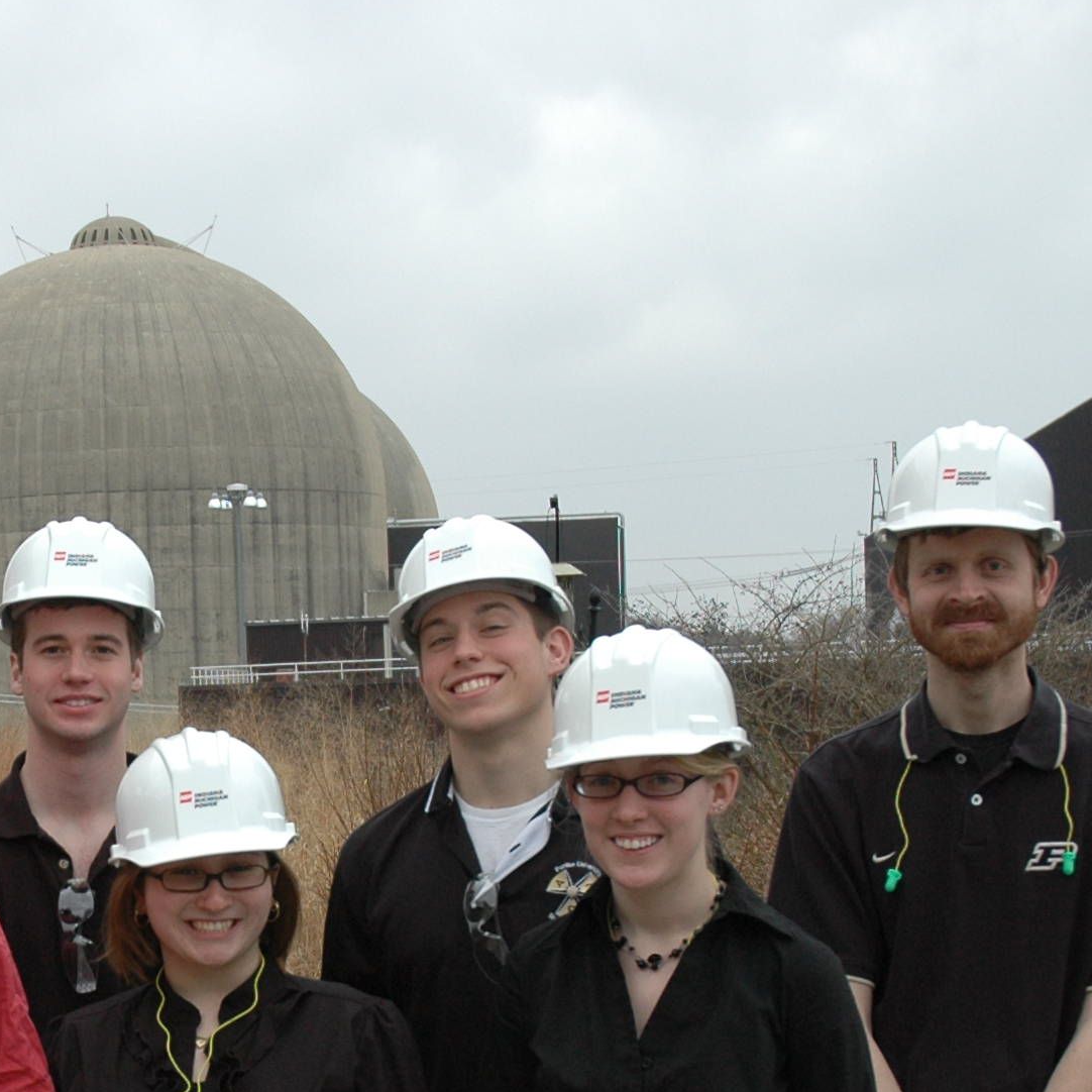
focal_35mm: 85
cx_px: 26
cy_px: 933
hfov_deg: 19.9
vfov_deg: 20.1
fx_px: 3034
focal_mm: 24
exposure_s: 1/125
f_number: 5.6
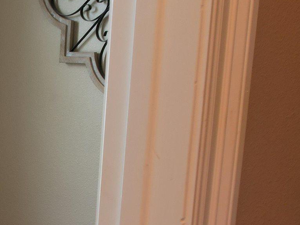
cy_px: 241
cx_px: -88
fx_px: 737
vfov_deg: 16.9
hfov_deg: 21.0
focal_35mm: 85
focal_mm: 8.38
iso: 120
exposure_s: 1/30
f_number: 2.8
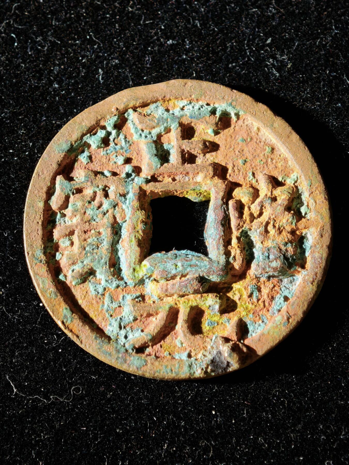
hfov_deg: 13.8
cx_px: 174
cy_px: 232
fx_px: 1438
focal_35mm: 107
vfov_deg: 18.4
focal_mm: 9
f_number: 2
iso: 400
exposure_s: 1/100
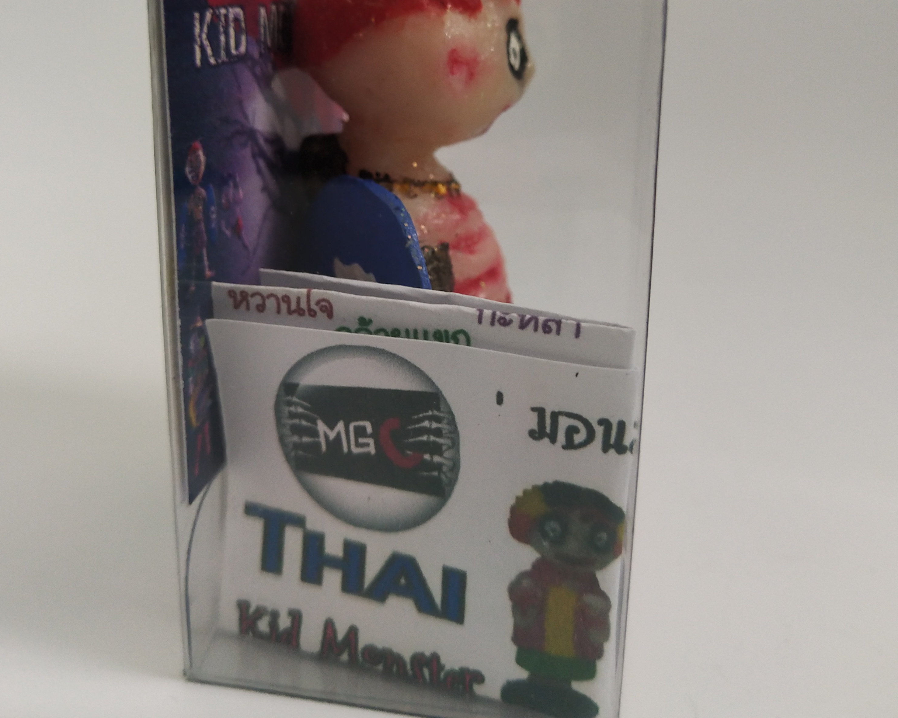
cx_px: 447
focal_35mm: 40
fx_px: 1063
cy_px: 219
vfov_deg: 36.8
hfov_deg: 45.8
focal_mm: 3.95
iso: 193
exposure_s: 1/50
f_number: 1.8
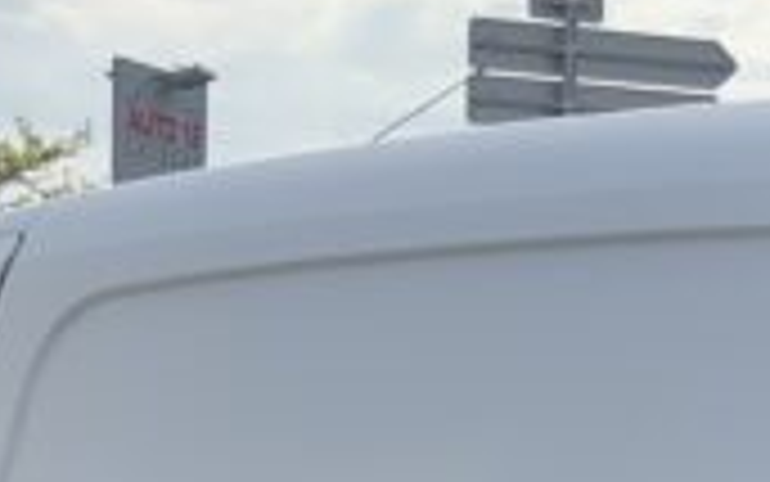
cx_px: 446
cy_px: 1072
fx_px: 3023
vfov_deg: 8.5
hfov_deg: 14.5
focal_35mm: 144
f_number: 1.8
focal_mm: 3
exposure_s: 1/2227
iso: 16
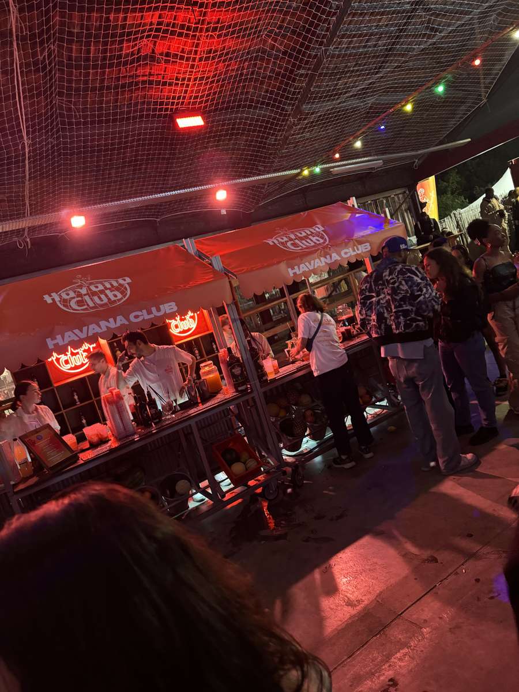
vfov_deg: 71.6
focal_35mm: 24
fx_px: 480
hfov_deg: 56.8
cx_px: 260
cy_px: 346
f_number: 1.78
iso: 1000
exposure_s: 1/25
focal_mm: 6.76
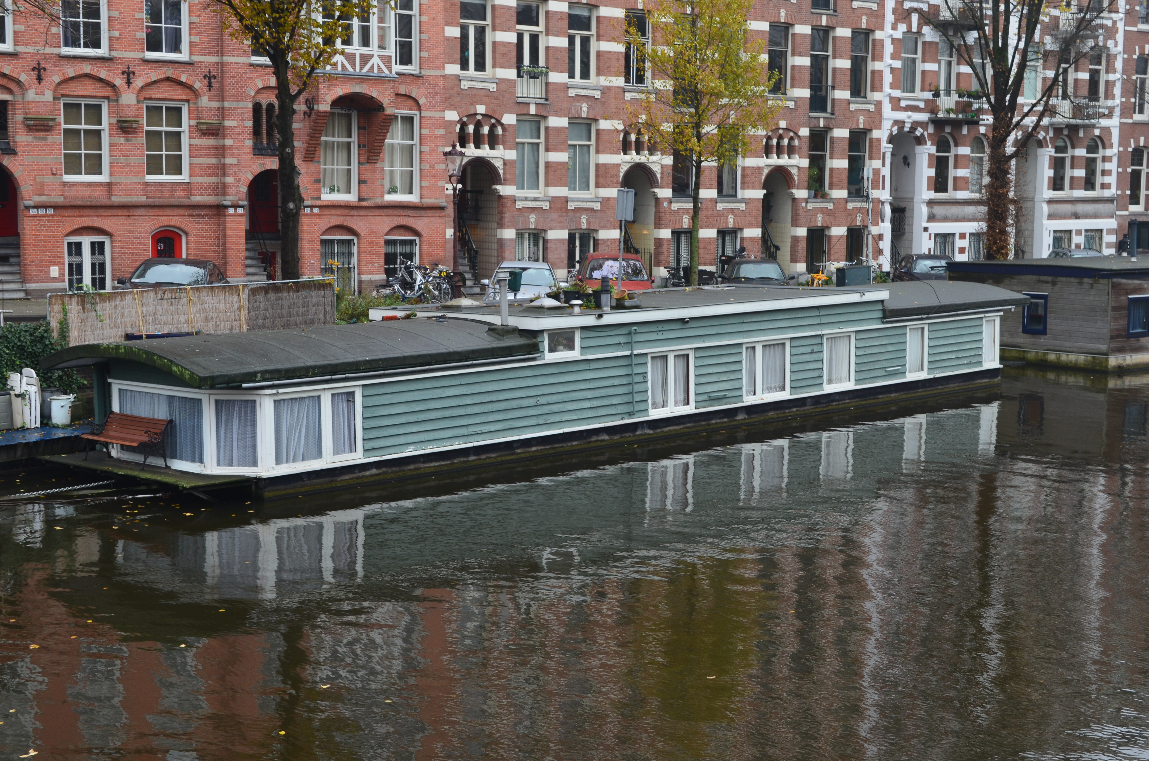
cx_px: 574
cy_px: 380
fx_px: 1720
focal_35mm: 54
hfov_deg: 36.9
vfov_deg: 25.0
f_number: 9
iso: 400
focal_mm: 36
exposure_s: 1/30
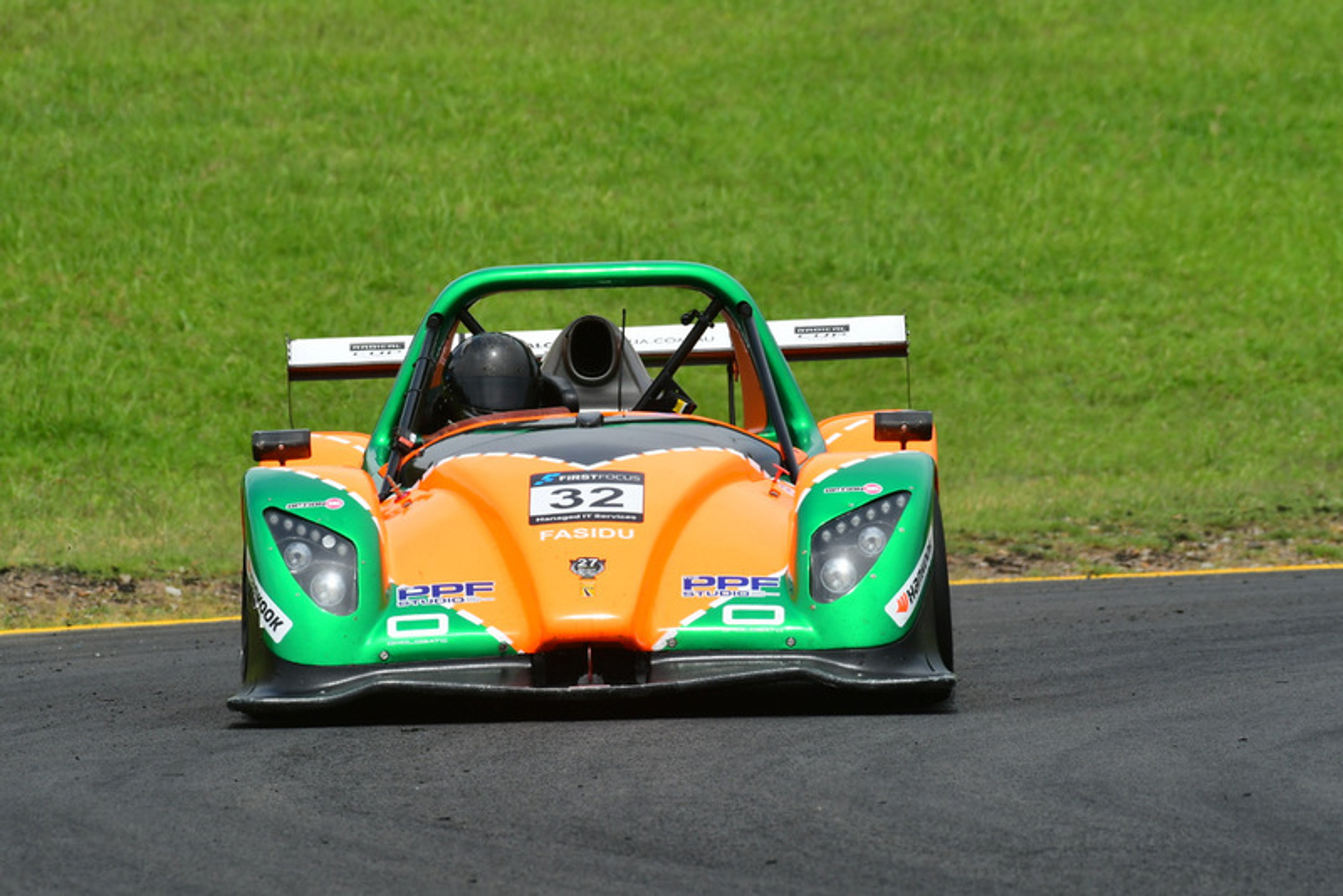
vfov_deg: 1.8
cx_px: 672
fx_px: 27988
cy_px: 448
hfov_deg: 2.7
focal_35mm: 750
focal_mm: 500
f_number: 11
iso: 400
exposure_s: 1/640
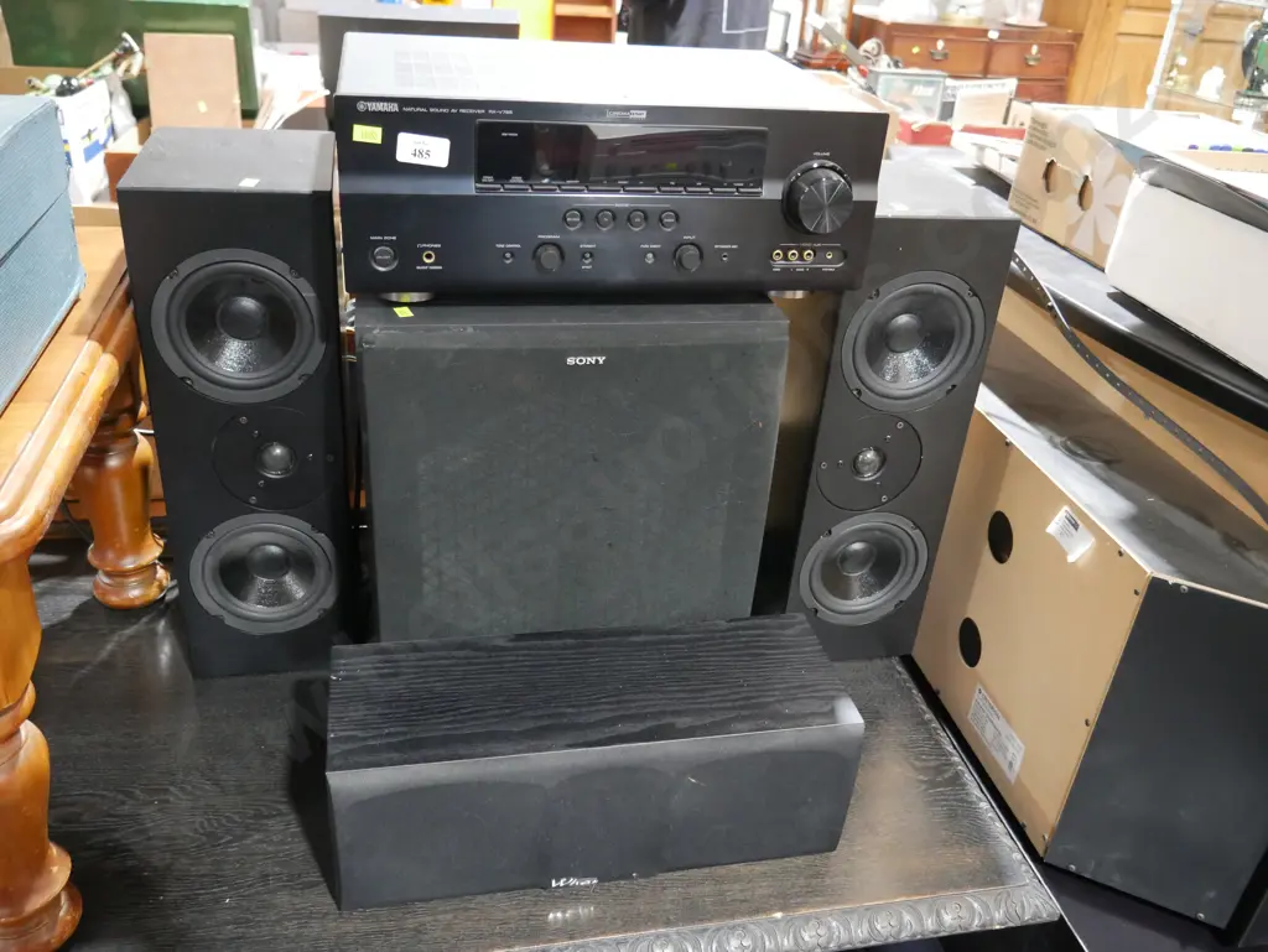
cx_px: 634
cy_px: 476
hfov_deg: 63.4
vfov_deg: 49.8
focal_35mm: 28
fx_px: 1026
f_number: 3.5
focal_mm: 14
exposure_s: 1/60
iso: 2500
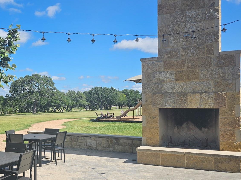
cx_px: 67
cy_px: 98
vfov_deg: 34.3
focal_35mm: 42
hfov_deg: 43.7
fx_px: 292
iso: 10
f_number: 1.7
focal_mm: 6.3
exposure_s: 1/929
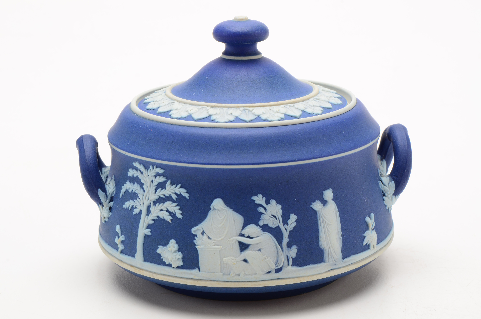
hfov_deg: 24.7
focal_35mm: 82
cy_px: 160
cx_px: 240
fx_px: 1100
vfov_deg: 16.5
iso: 100
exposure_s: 1/160
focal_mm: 55
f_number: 20
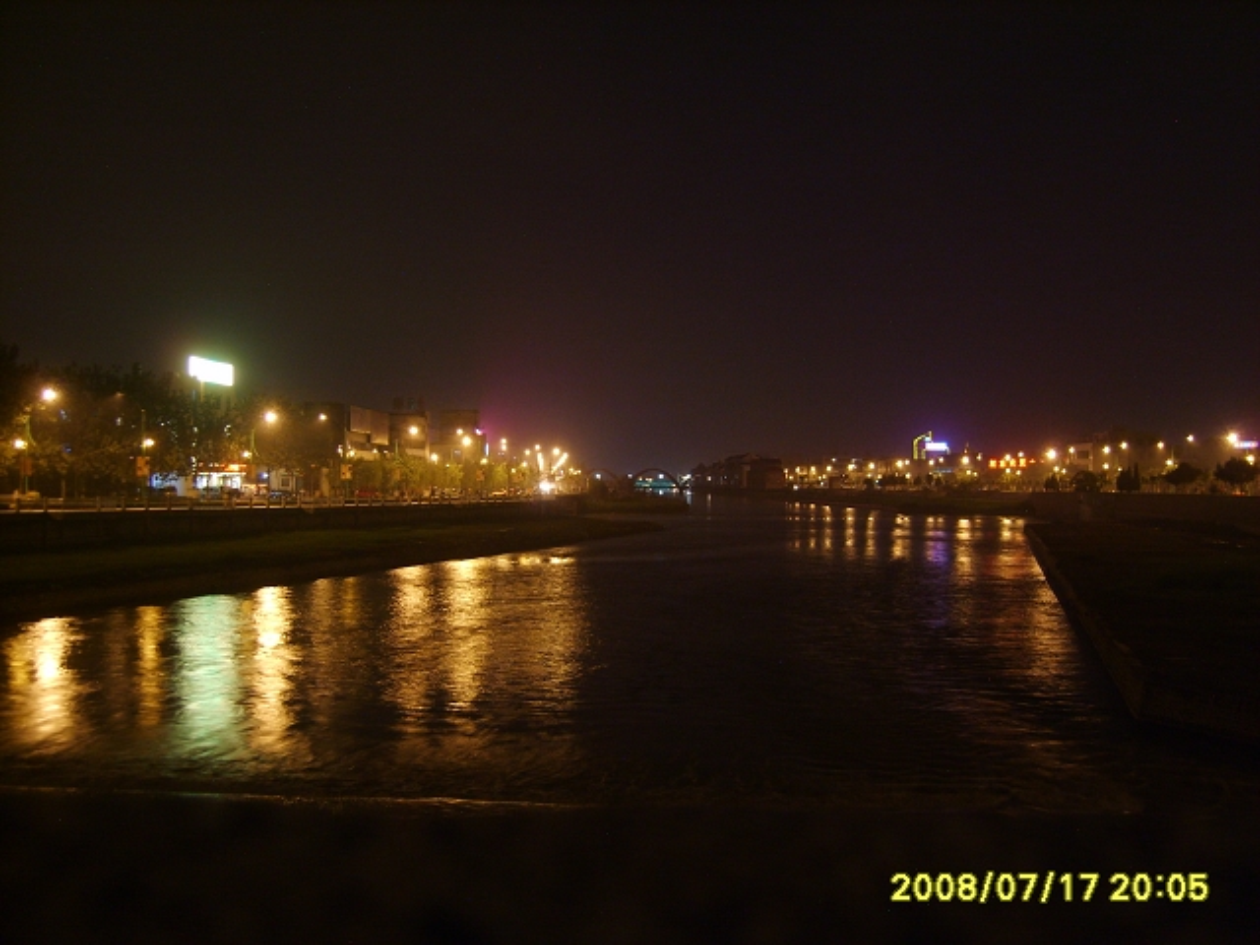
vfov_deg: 40.7
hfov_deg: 52.6
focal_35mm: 35
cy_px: 472
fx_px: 1274
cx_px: 630
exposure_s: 1/1.43
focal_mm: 7.4
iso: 123
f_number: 2.8
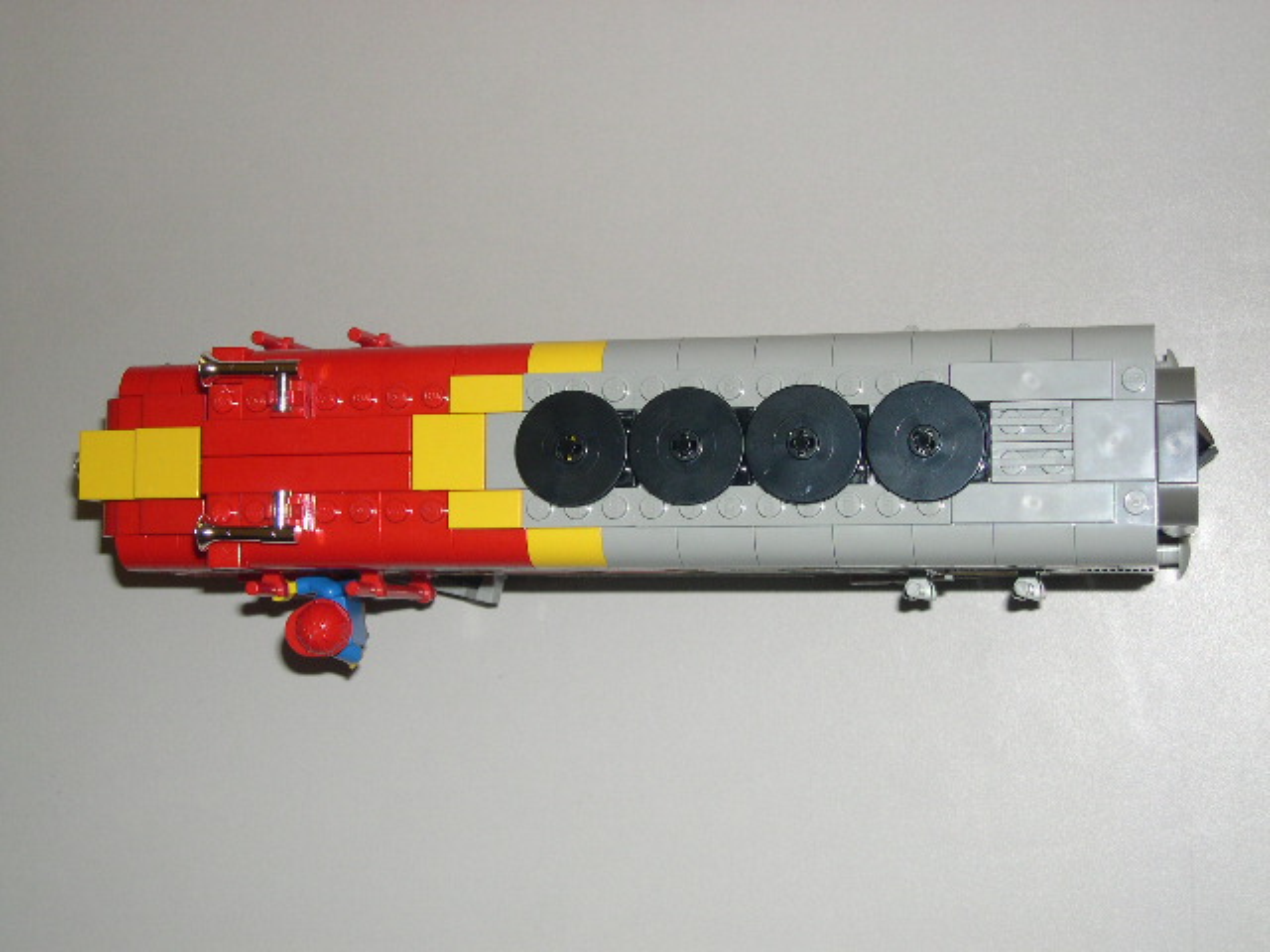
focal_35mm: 57
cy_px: 476
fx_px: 2091
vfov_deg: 25.7
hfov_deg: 33.8
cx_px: 635
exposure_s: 1/60
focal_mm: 12.2
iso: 100
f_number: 3.4
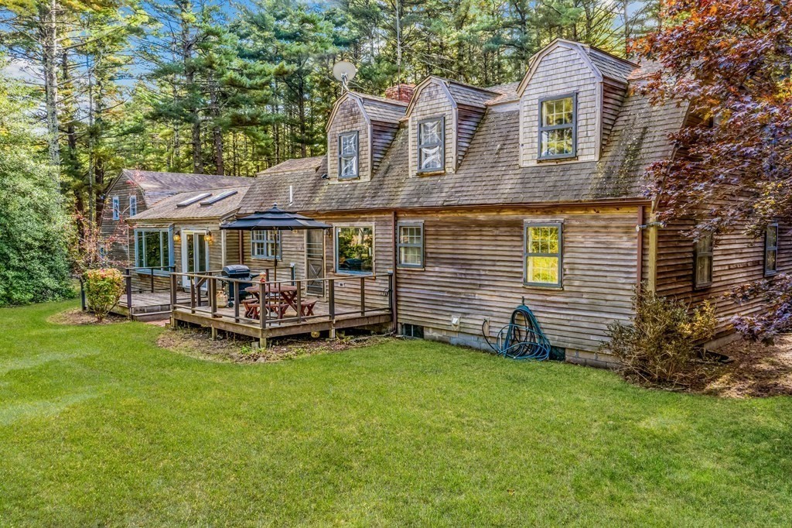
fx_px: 616
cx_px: 396
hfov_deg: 65.5
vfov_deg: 46.4
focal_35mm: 28
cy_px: 264
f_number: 8
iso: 100
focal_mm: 10.26
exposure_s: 1/13
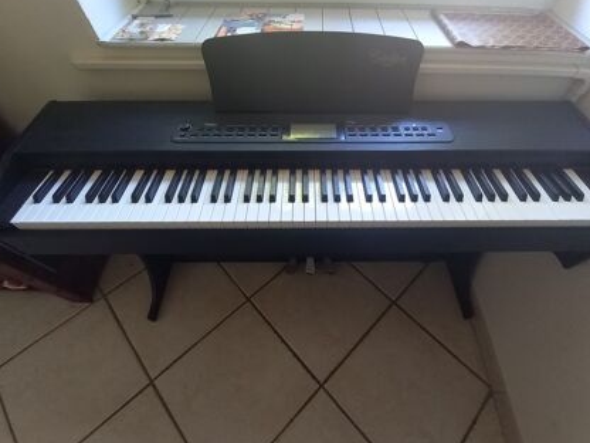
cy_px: 236
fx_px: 256
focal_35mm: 15
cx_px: 318
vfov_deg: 81.6
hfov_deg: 98.0
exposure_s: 1/25
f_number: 2.2
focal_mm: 1.42
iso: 250
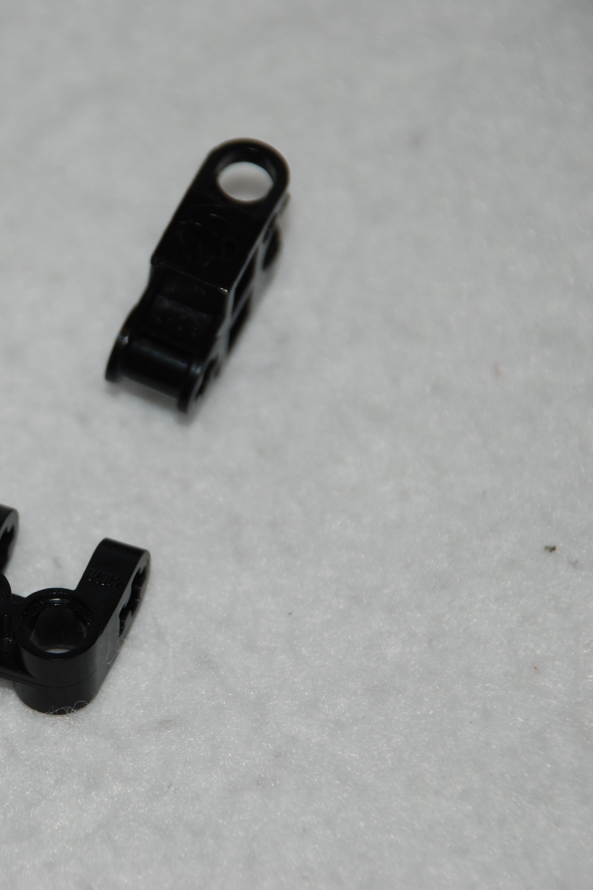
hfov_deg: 4.5
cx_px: 57
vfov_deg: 6.8
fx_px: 7506
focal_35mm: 304
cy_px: 445
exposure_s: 1/60
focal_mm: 135
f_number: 5.6
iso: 100
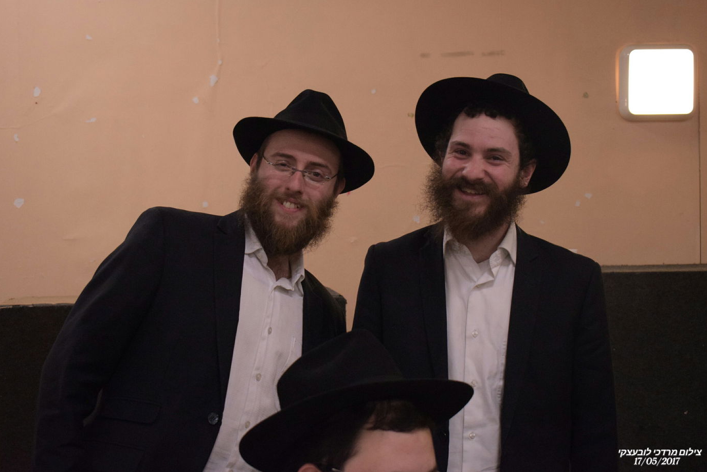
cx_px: 350
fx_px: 1080
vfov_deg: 24.6
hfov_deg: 36.2
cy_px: 232
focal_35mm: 55
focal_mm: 36
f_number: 5.6
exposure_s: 1/160
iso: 2800
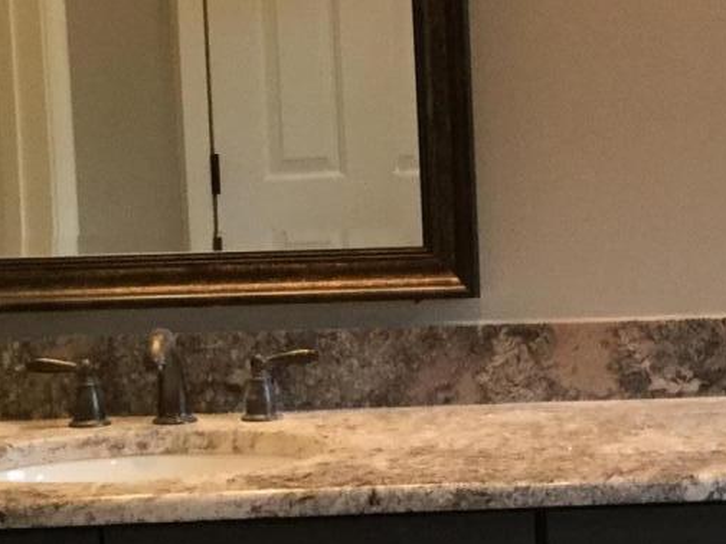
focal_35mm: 123
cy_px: 295
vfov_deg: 12.0
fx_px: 2580
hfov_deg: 15.4
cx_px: 906
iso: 80
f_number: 2.4
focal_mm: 3.3
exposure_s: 1/30
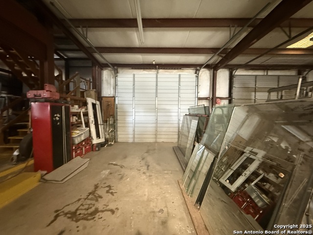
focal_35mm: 14
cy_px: 118
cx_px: 156
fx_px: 127
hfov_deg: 102.1
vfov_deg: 85.7
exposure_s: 1/40
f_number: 2.2
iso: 1000
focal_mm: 2.22
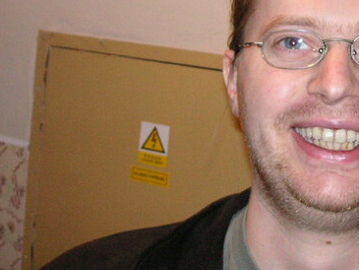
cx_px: 303
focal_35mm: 81
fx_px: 840
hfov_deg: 23.6
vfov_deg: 18.0
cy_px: 32
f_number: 2.8
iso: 160
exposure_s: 1/45
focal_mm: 6.1
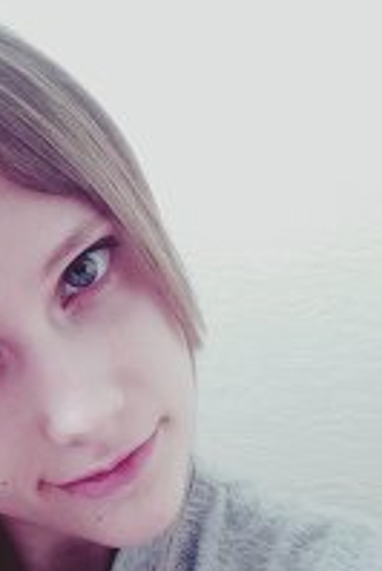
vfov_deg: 34.9
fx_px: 890
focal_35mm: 56
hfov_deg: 23.4
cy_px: 425
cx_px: 19
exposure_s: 1/30
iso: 160
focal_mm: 2.15
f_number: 2.4
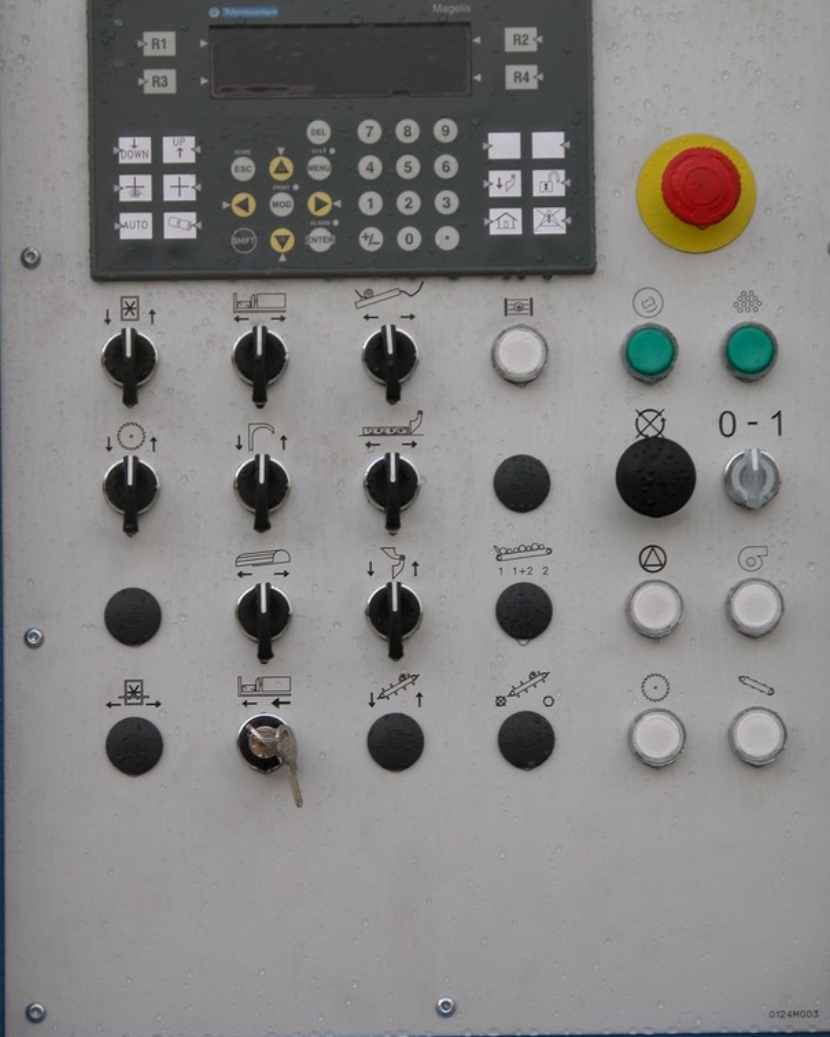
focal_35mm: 172
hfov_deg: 9.0
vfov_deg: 11.2
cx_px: 412
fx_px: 5280
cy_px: 432
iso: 100
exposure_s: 1/73.1
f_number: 3.9
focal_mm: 37.7
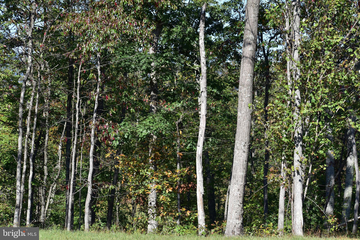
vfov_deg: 13.0
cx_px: 180
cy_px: 120
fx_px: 1050
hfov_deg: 19.5
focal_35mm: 105
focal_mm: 70
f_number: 6.3
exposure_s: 1/800
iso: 250
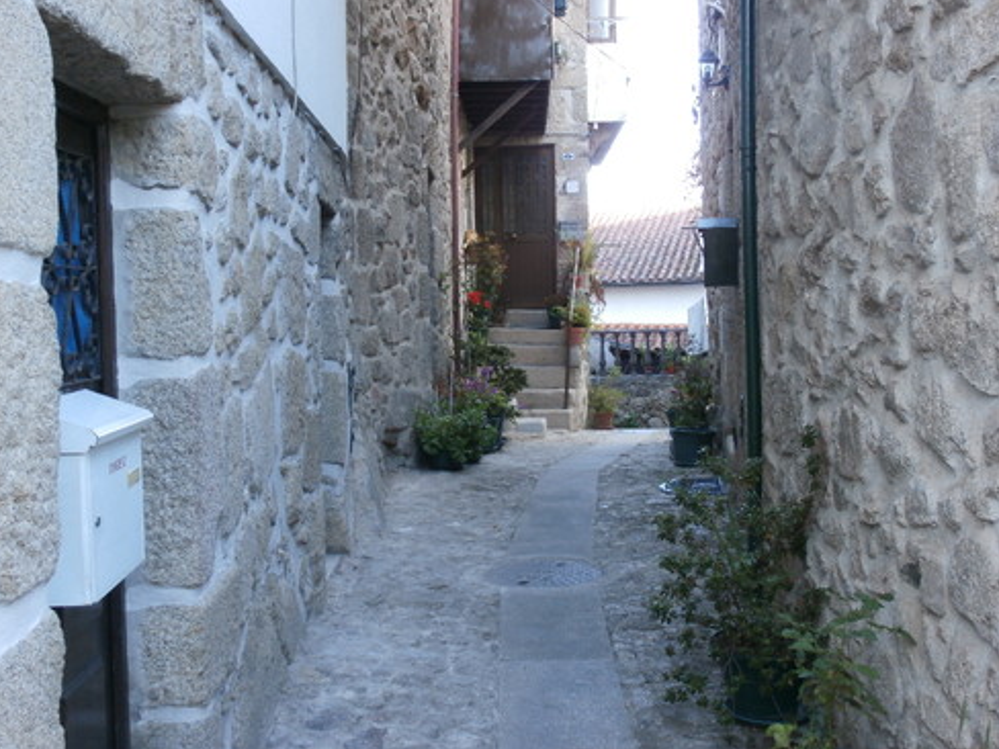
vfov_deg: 34.3
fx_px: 1212
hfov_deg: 44.8
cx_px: 497
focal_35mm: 42
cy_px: 367
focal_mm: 7.28
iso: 200
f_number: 3.6
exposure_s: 1/50
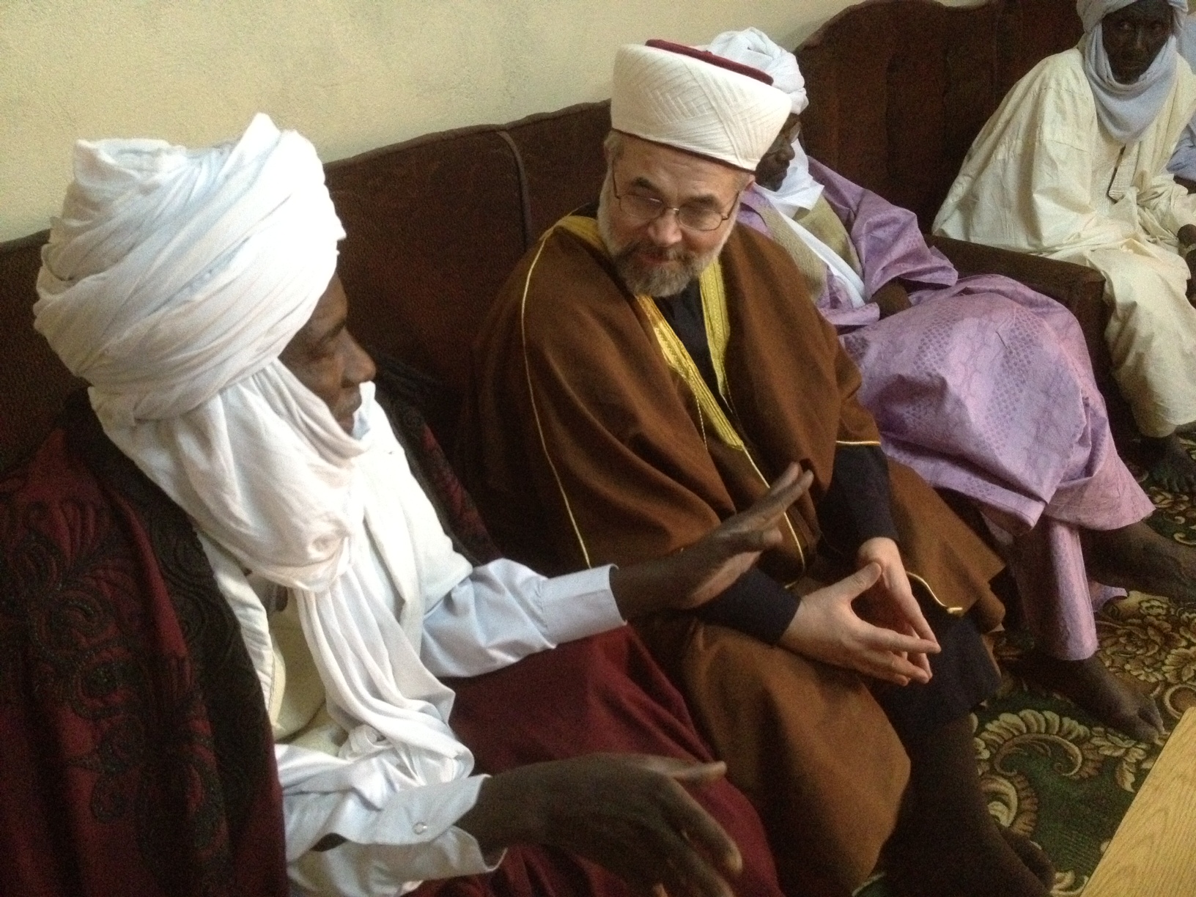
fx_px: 1209
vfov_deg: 40.7
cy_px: 448
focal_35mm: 35
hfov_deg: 52.6
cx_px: 598
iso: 800
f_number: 2.4
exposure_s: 1/17
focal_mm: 4.28
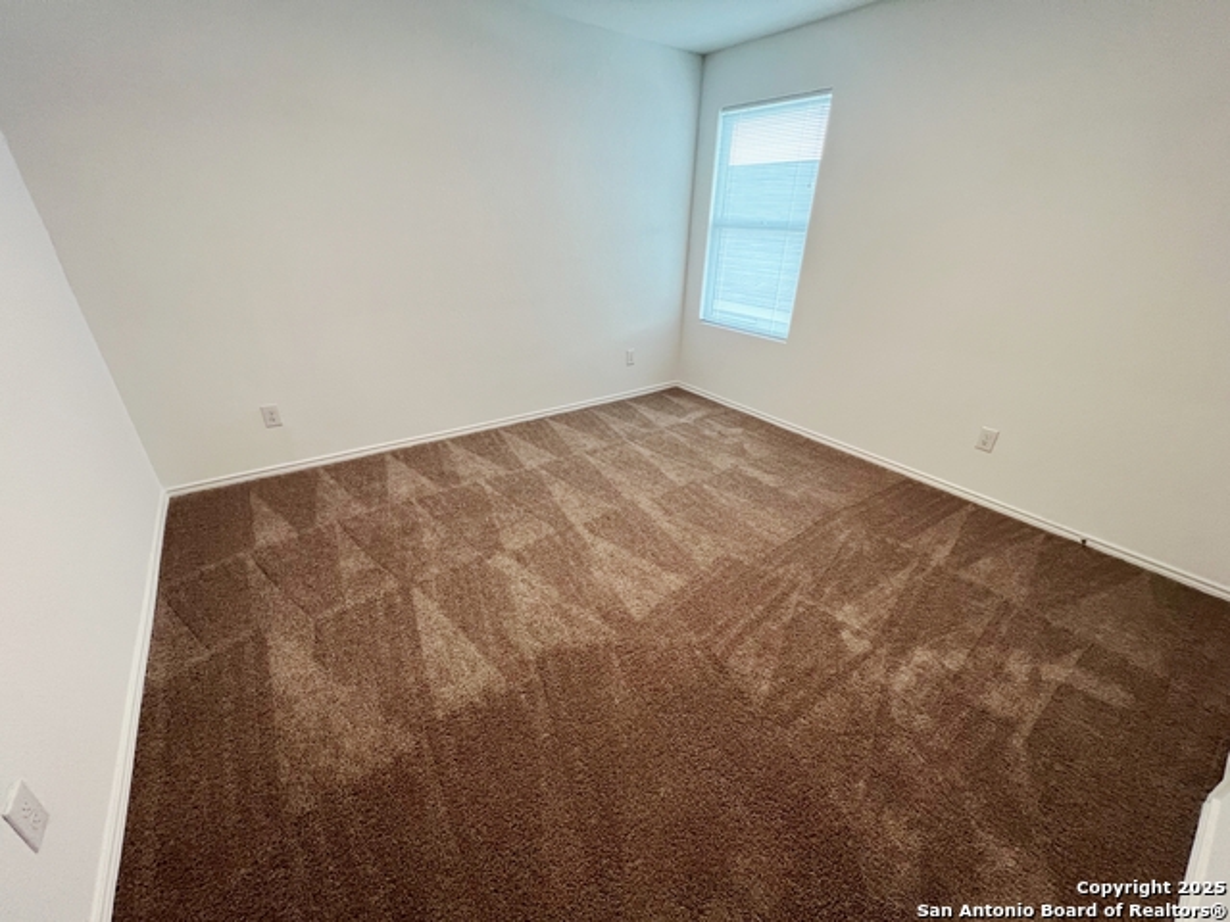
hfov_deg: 106.2
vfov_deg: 89.9
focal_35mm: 13
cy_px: 461
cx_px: 615
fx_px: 462
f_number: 1.8
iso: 320
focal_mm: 1.57
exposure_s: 1/60
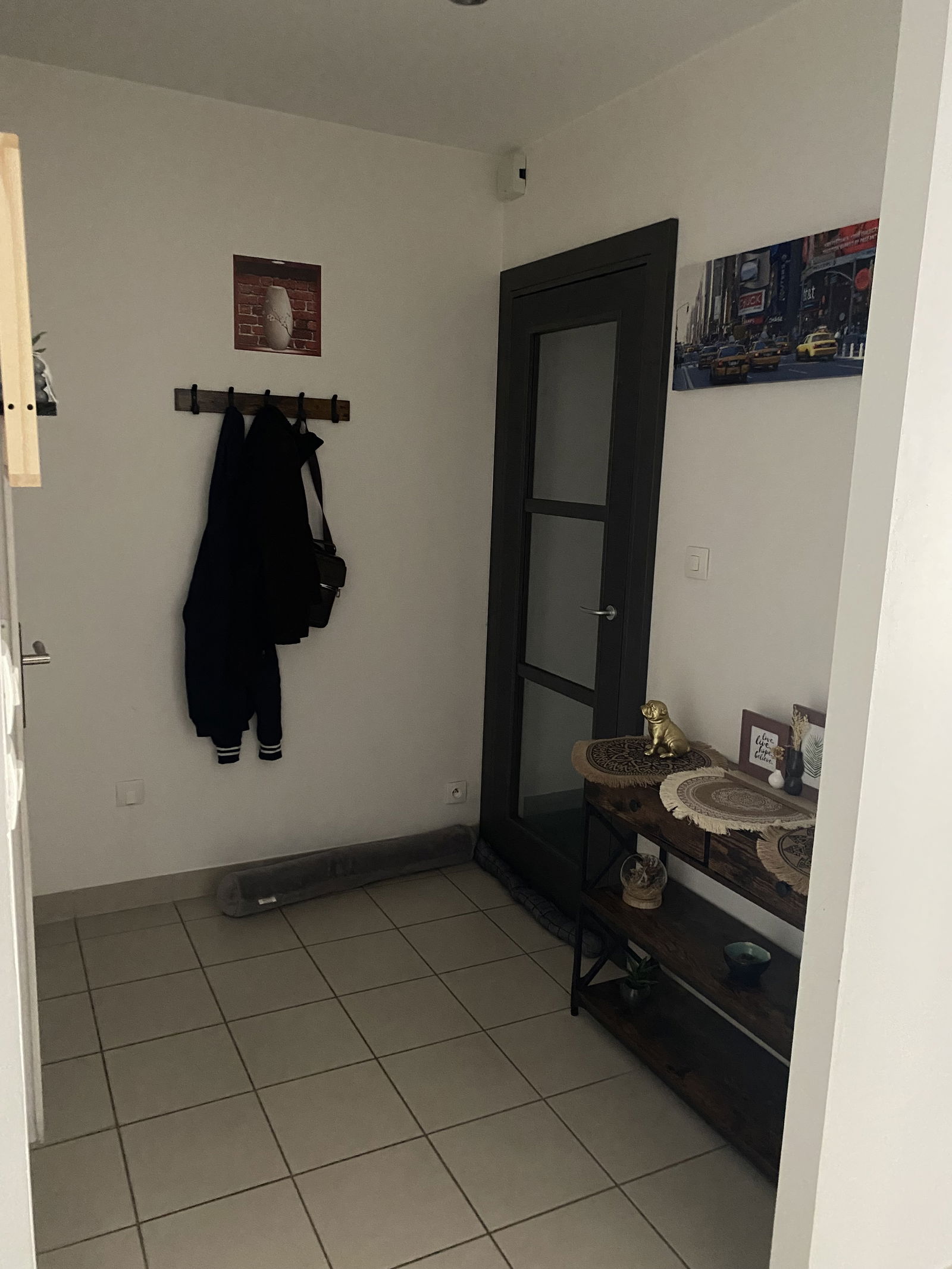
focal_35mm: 26
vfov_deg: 67.3
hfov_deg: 53.1
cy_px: 634
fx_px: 953
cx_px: 476
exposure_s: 1/30
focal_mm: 4.25
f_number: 1.8
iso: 1000
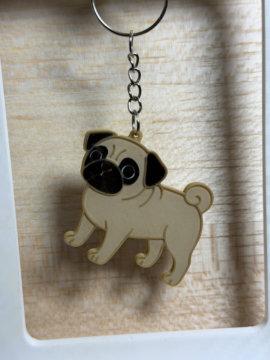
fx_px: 499
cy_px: 180
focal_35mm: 48
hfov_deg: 30.3
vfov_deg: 39.7
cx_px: 135
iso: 50
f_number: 1.78
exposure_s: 1/188
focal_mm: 6.76
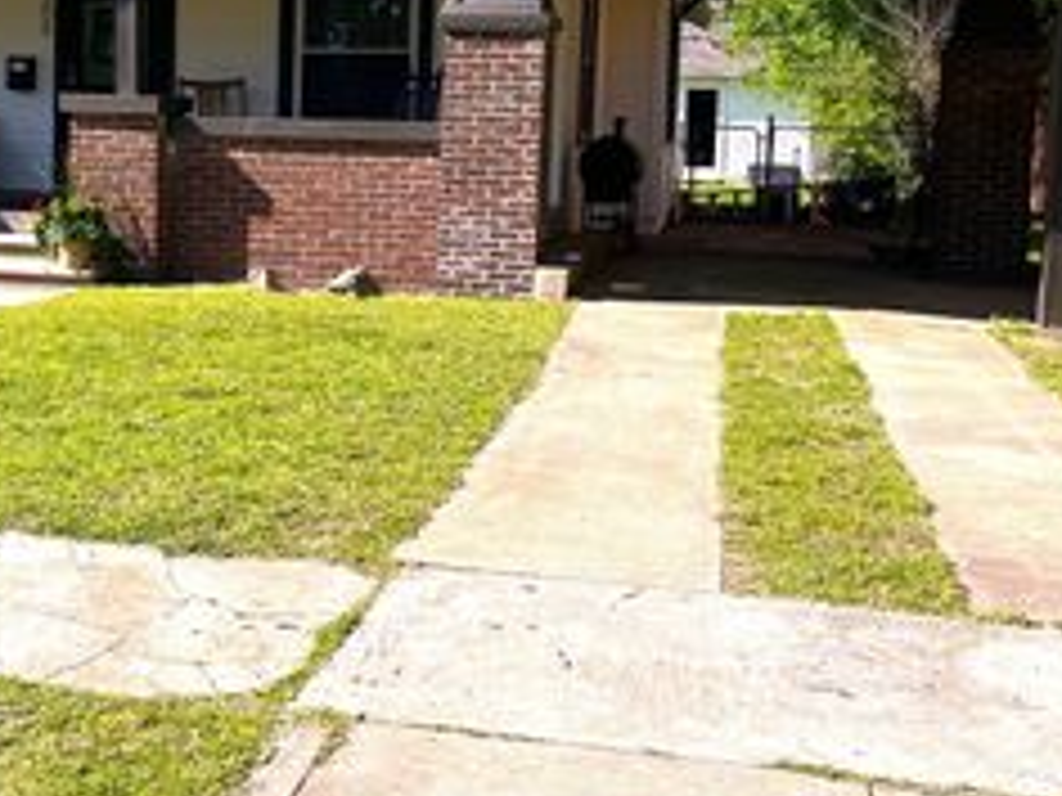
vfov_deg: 26.3
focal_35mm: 55
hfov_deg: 34.2
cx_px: 266
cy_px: 214
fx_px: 1687
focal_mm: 5.1
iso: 50
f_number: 1.6
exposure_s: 1/2571
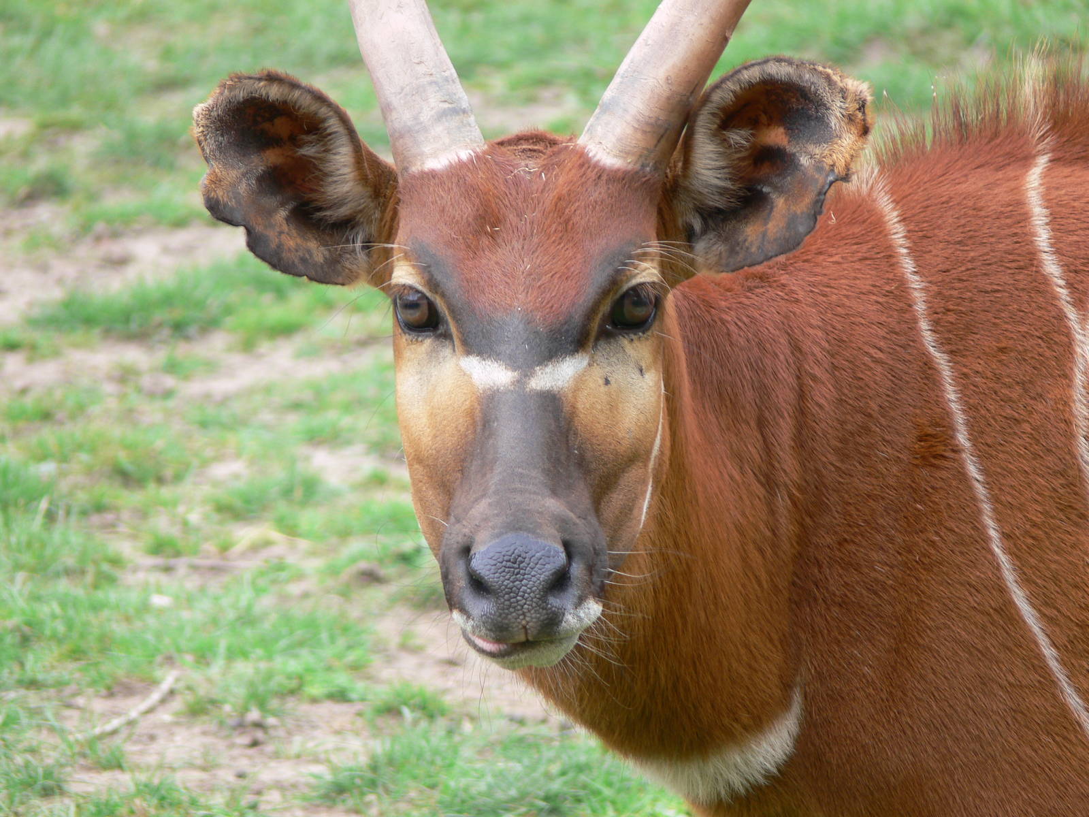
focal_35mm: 420
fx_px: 13213
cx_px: 544
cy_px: 408
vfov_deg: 3.5
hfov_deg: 4.7
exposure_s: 1/60
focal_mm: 88.8
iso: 80
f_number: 4
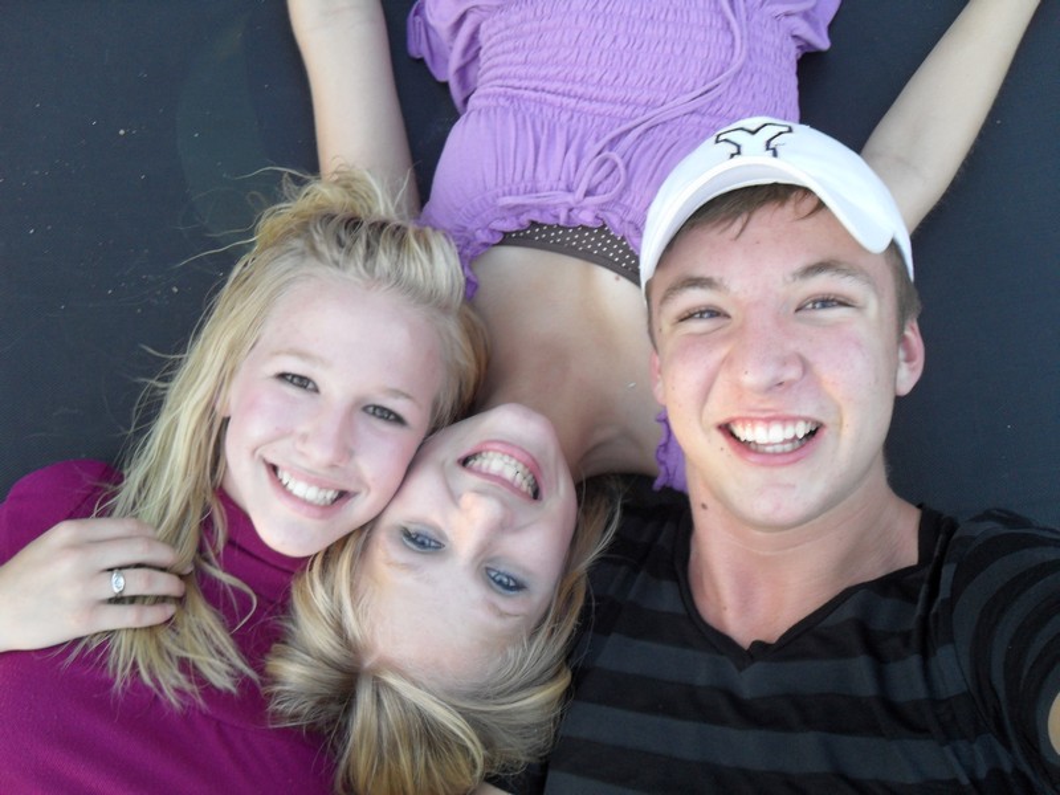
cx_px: 530
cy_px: 398
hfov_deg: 52.6
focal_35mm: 35
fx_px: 1072
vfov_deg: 40.7
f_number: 2.8
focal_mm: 6.2
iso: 100
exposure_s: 1/45
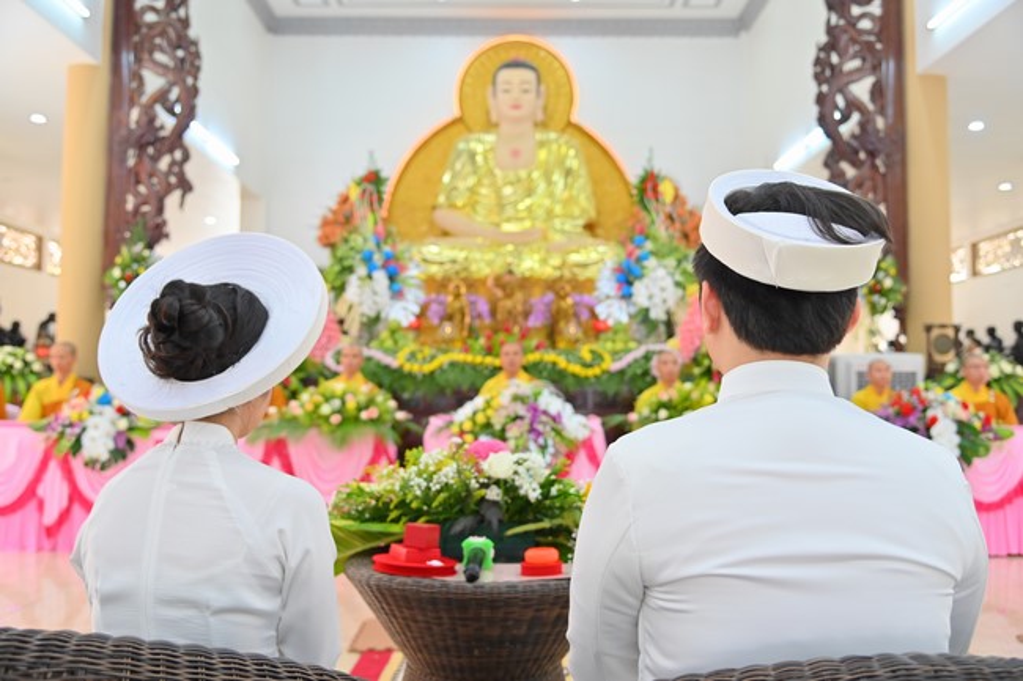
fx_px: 909
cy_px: 340
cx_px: 512
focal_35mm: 32
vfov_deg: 41.1
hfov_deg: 58.7
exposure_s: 1/160
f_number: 4
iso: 1250
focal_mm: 32
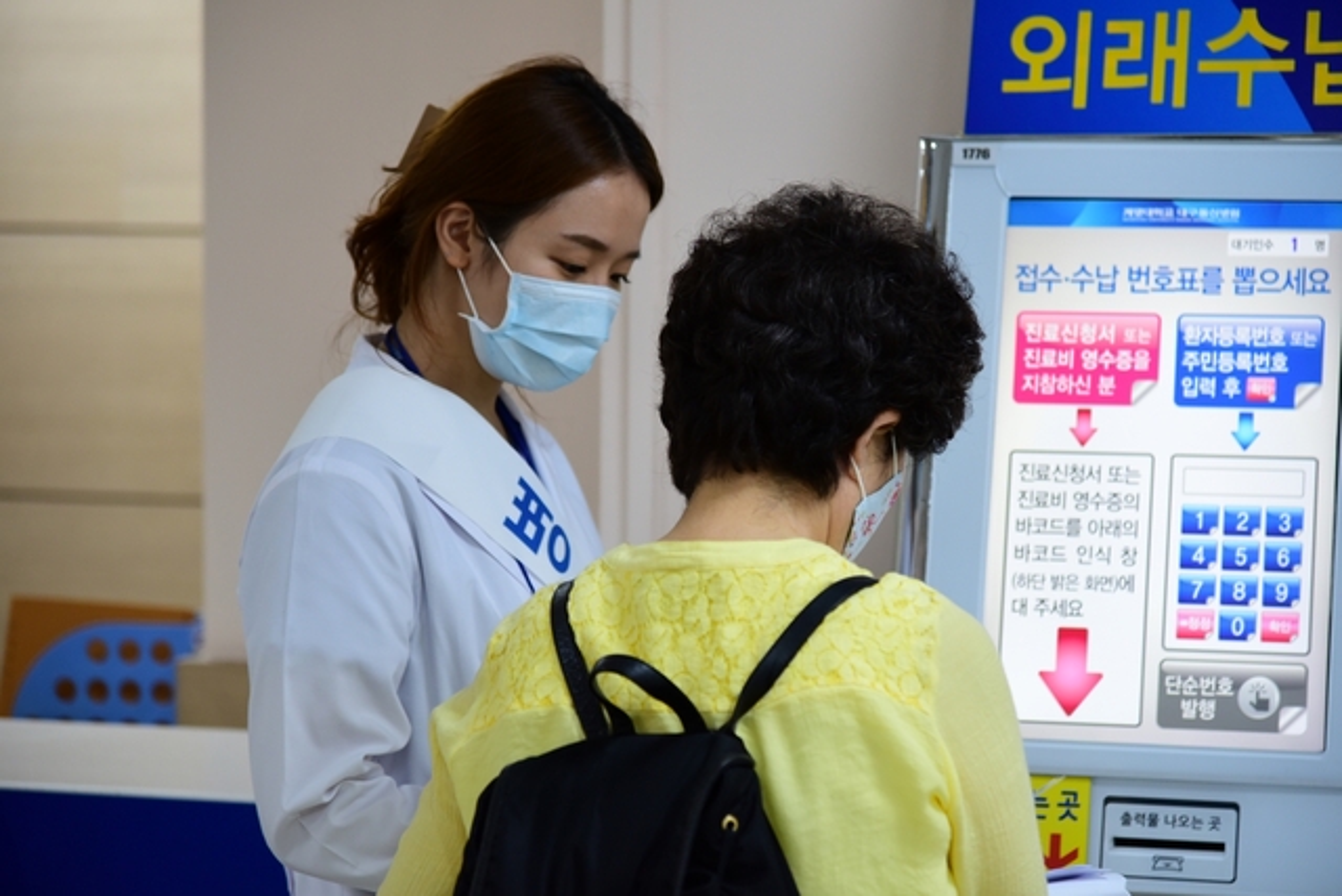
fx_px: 4474
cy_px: 448
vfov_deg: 11.4
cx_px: 671
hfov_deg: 17.1
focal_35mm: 120
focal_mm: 120
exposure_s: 1/125
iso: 1250
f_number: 4
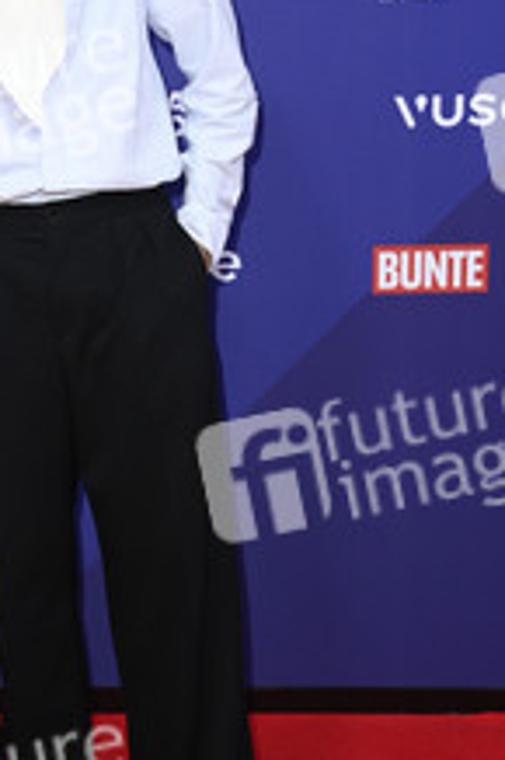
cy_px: 286
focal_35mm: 88
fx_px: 1854
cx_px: 59
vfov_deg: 23.1
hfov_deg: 15.3
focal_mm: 48
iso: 800
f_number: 5.6
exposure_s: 1/250
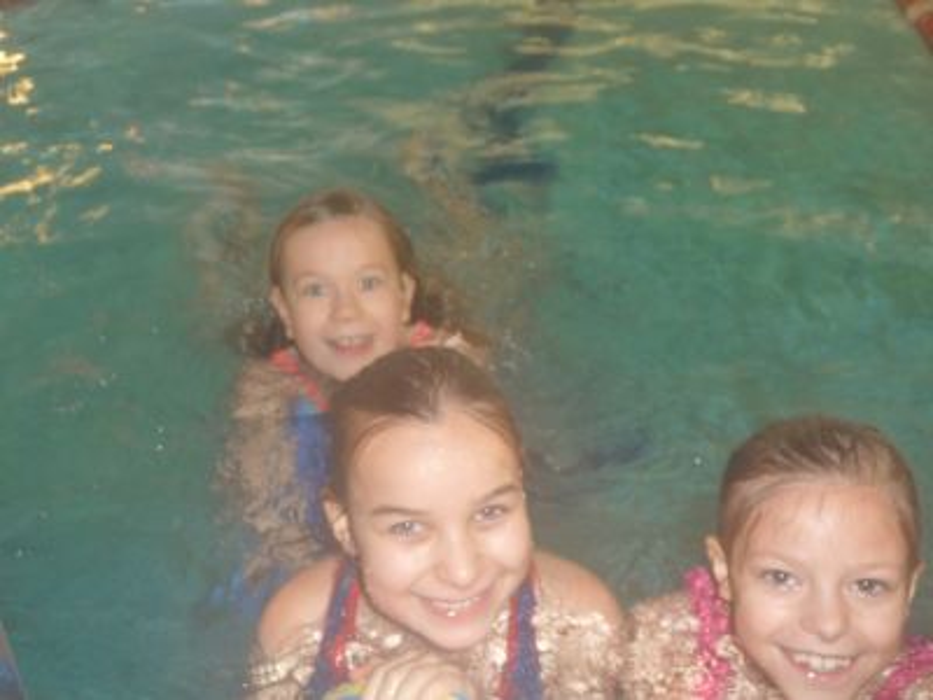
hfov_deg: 49.0
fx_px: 1024
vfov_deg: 37.7
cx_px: 466
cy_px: 350
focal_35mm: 38
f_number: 3.8
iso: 160
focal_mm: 6.3
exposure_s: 1/30
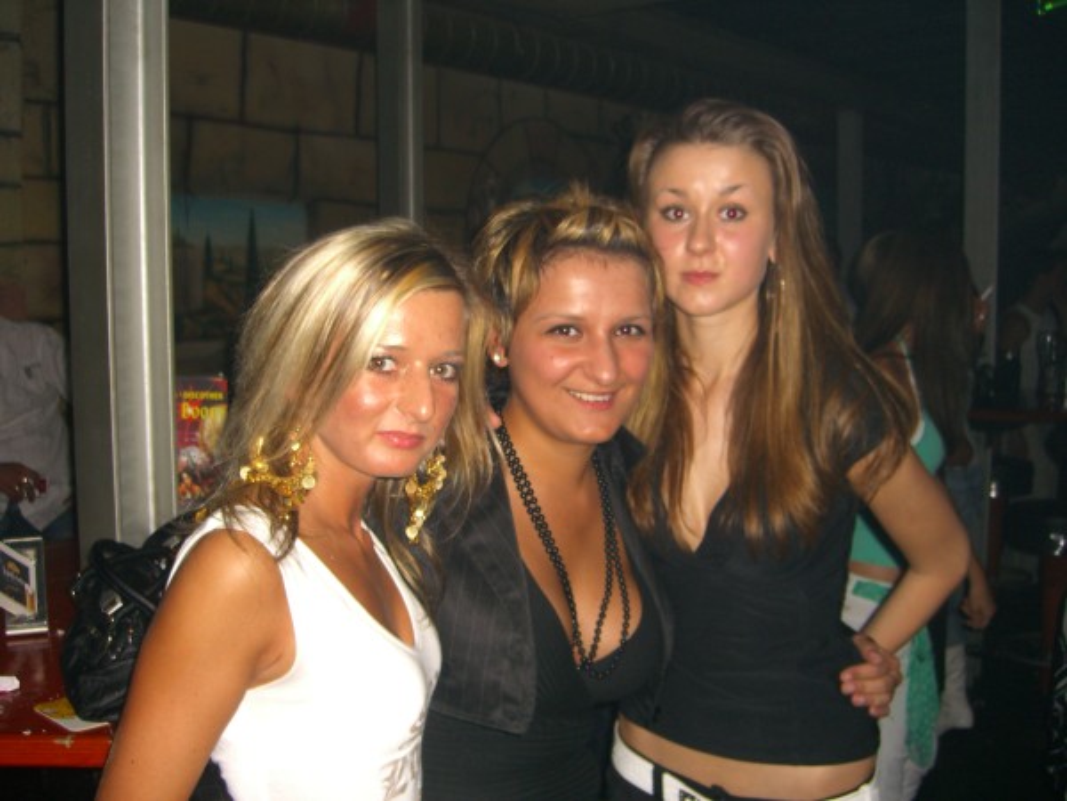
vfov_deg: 37.7
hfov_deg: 49.0
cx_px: 534
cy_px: 400
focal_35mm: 38
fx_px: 1171
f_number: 2.8
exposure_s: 1/60
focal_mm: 7.9
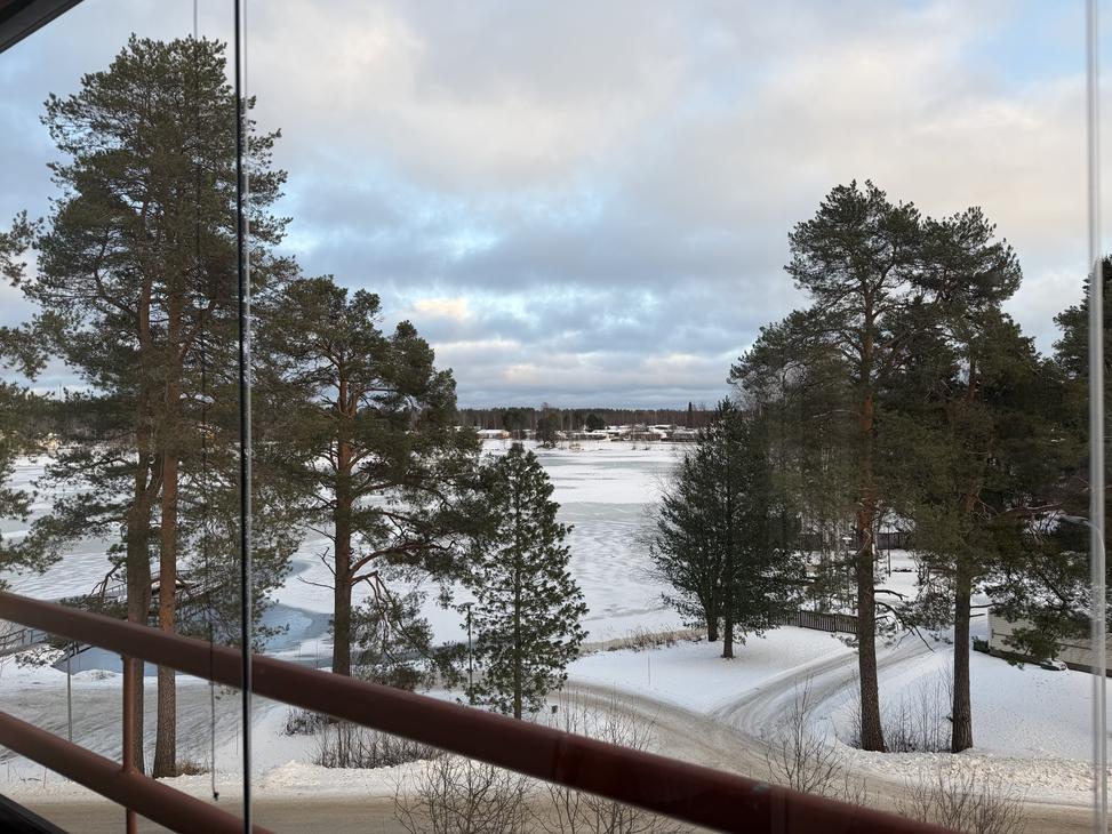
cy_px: 417
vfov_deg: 56.8
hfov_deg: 71.6
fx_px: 771
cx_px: 556
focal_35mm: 24
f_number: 1.78
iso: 80
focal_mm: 6.76
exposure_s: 1/683
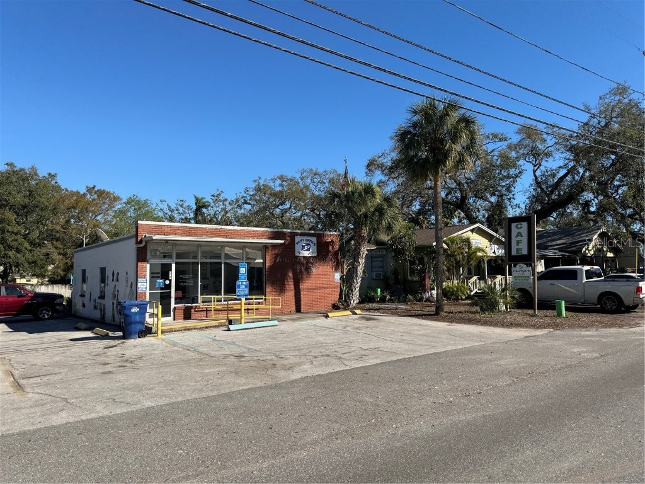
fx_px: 447
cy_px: 242
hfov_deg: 71.6
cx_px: 322
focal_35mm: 24
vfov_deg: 56.8
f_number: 1.78
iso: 80
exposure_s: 1/4608
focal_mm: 6.76
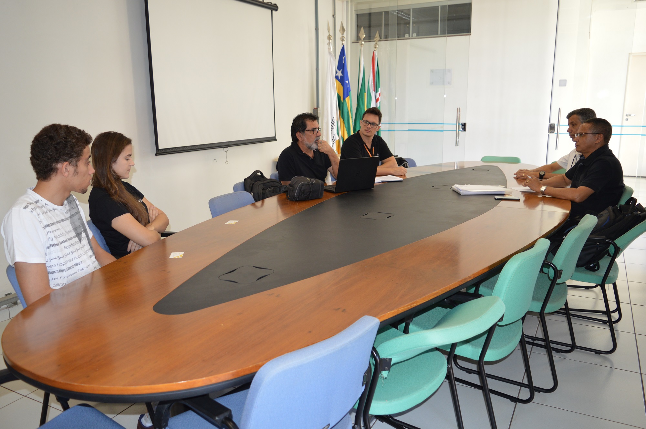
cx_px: 323
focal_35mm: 27
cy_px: 214
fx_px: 484
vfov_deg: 47.8
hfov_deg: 67.4
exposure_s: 1/60
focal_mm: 18
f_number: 4
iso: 400
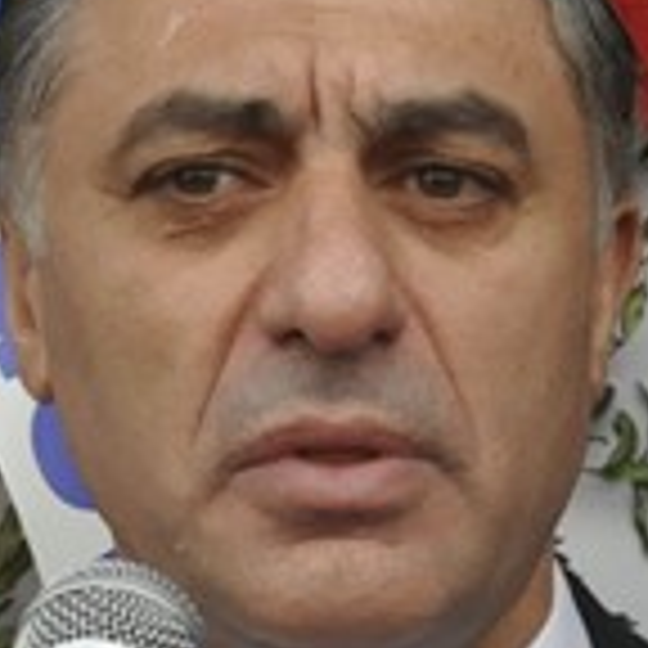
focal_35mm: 298
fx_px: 6311
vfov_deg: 5.9
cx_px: 266
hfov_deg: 5.9
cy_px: 544
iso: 1000
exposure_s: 1/400
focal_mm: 52
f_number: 10
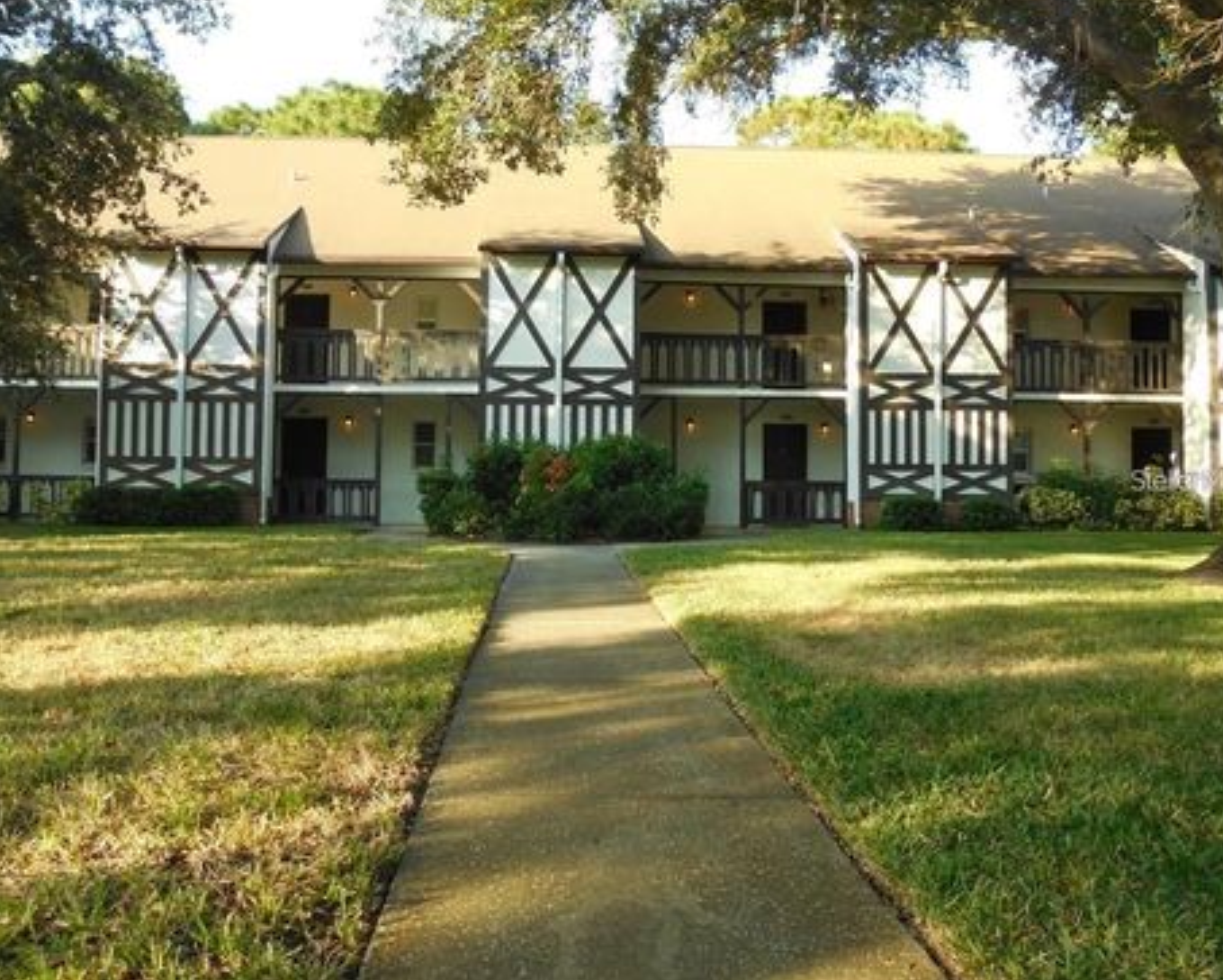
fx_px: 1014
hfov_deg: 62.1
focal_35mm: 28
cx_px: 580
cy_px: 479
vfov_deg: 51.6
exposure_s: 1/250
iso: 320
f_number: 3.5
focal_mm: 4.6
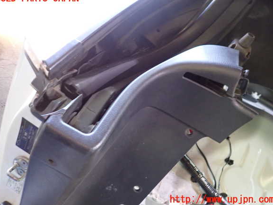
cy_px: 99
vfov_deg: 53.1
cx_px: 135
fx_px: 205
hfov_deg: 67.3
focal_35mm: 26
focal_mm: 4.5
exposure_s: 1/30
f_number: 2
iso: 640
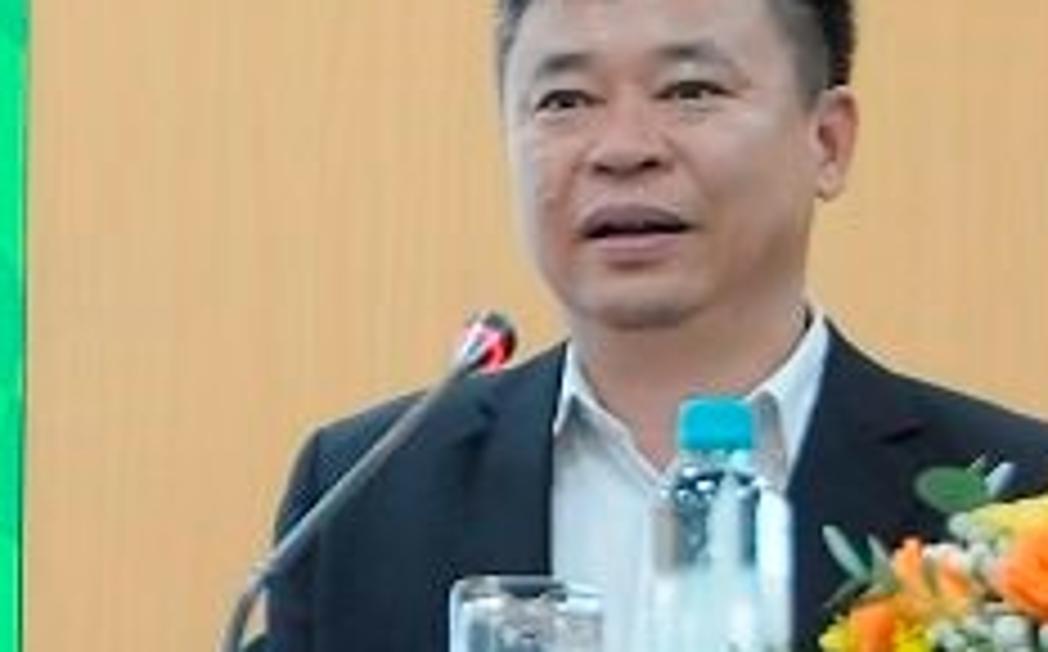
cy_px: 492
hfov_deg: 12.5
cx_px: 391
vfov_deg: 7.8
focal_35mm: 168
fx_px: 4793
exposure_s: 1/60
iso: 800
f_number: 5
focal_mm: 32
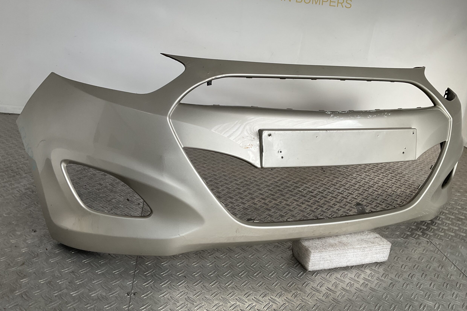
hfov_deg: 60.3
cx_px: 235
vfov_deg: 42.3
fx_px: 402
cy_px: 172
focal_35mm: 31
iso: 32
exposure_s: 1/100
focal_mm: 3
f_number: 1.8
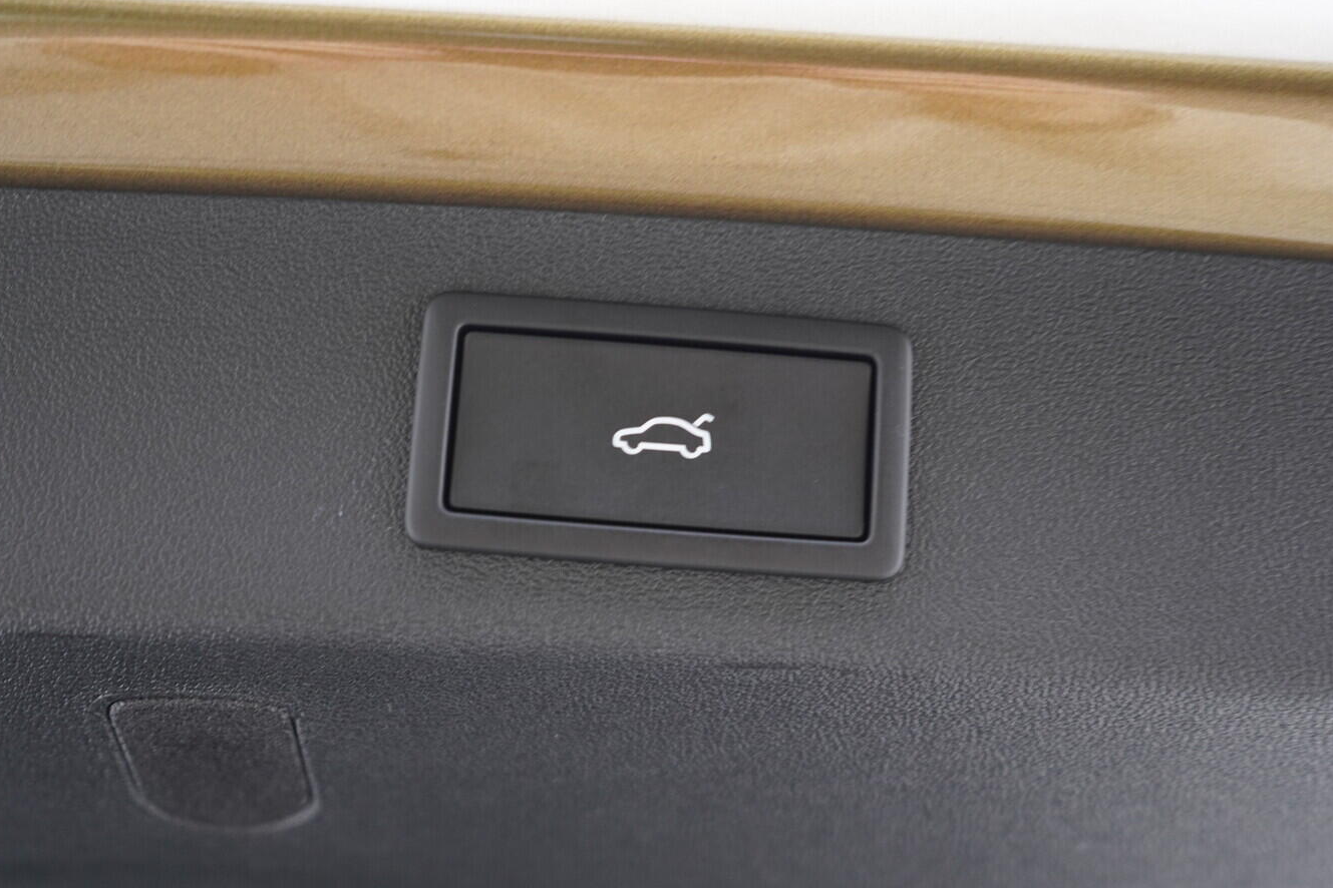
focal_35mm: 39
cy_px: 463
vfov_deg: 34.2
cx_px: 614
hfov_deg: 49.5
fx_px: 1444
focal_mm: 24
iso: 500
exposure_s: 1/40
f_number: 2.8
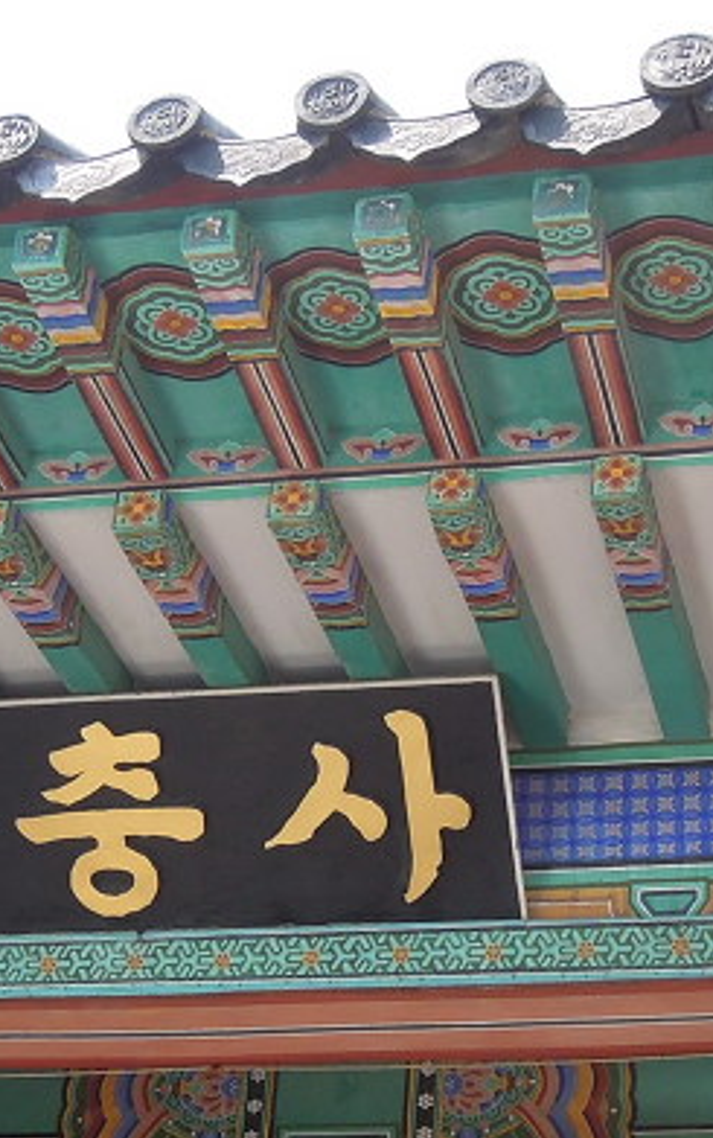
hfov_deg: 15.2
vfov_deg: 24.0
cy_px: 696
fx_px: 2669
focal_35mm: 86
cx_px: 439
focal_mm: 5.5
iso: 160
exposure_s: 1/640
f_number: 3
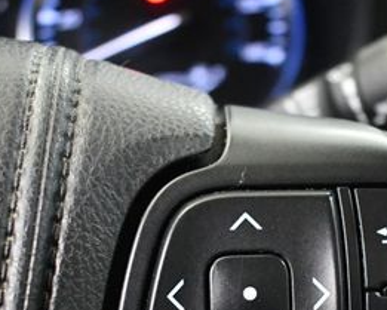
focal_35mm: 83
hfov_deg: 22.9
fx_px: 951
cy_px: 294
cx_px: 267
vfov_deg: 18.1
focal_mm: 18
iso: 5000
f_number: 3.5
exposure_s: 1/60
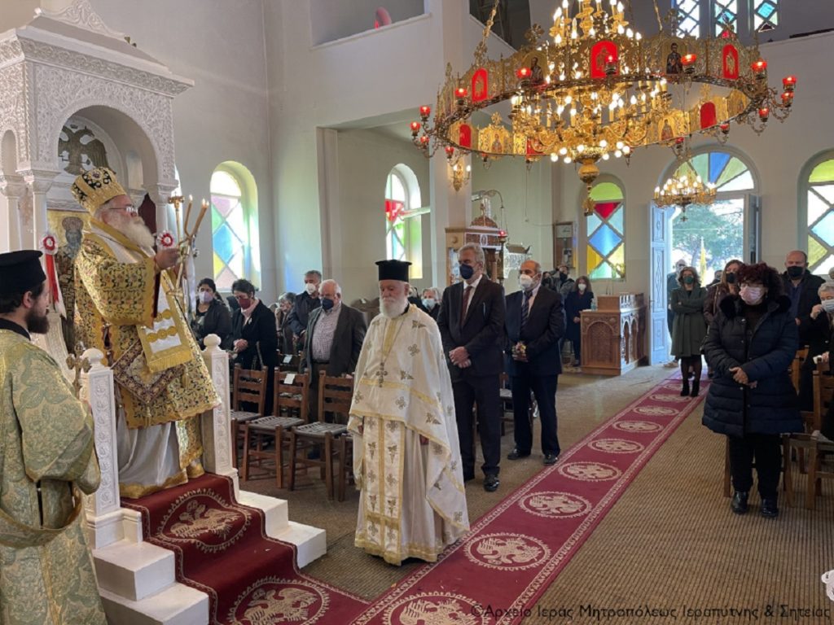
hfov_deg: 67.3
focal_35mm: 26
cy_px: 312
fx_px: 626
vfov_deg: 53.1
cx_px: 417
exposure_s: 1/50
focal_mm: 5.1
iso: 125
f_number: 1.6
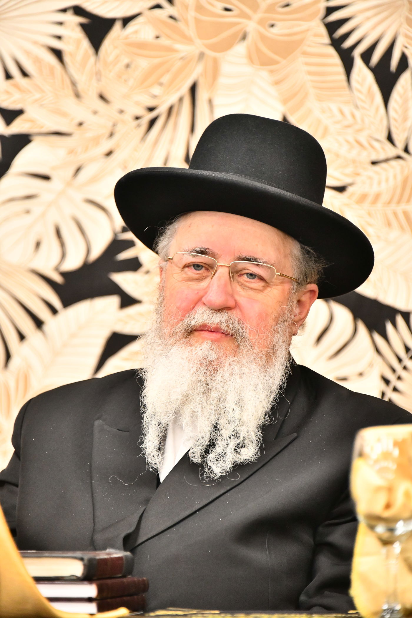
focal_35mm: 210
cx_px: 206
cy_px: 309
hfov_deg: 6.5
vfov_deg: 9.8
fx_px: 3605
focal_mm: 210
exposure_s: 1/100
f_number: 5.6
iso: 5000
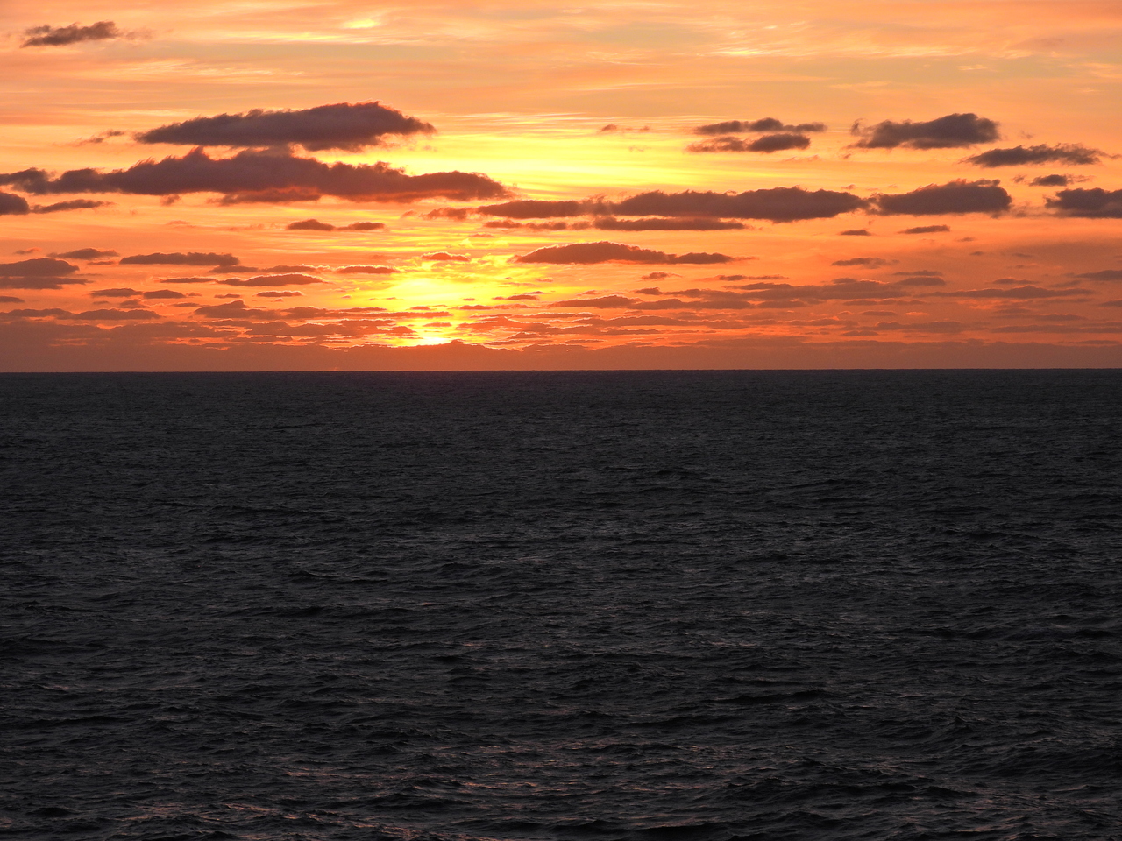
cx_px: 561
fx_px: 4052
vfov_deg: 11.9
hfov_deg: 15.8
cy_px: 420
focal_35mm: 125
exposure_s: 1/400
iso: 100
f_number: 4
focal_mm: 22.3
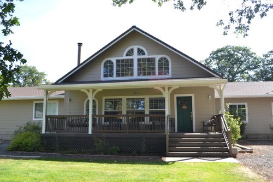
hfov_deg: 67.4
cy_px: 91
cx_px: 136
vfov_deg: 47.9
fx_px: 205
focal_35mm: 27
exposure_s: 1/125
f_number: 5.6
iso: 140
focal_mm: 18
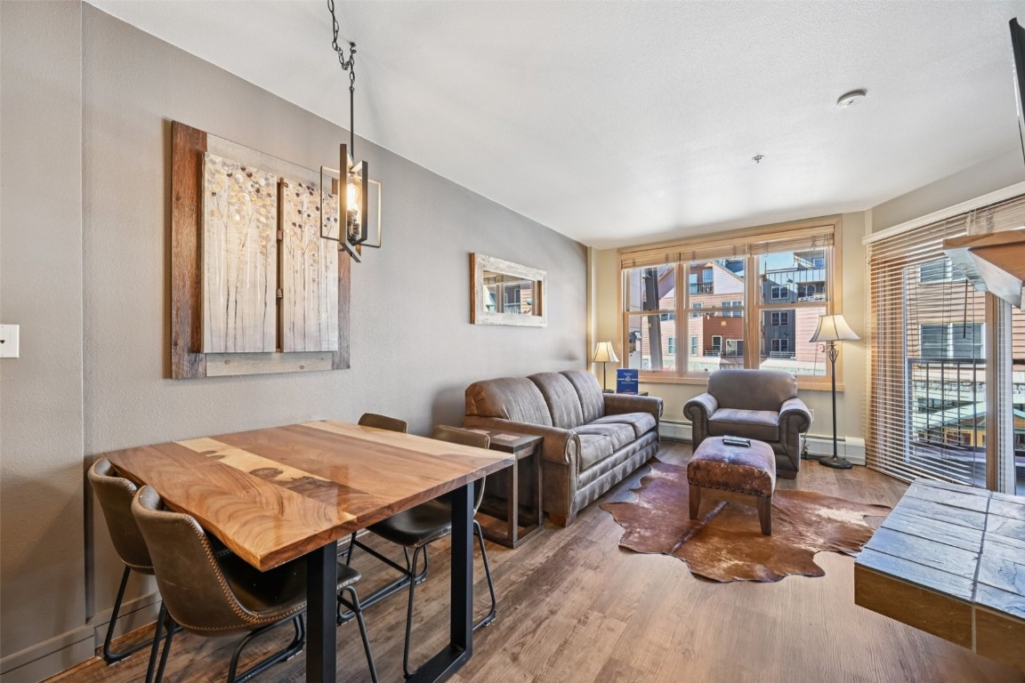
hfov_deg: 104.3
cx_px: 512
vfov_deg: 81.2
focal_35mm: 14
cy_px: 342
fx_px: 399
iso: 400
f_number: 8
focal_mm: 14
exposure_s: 1/10
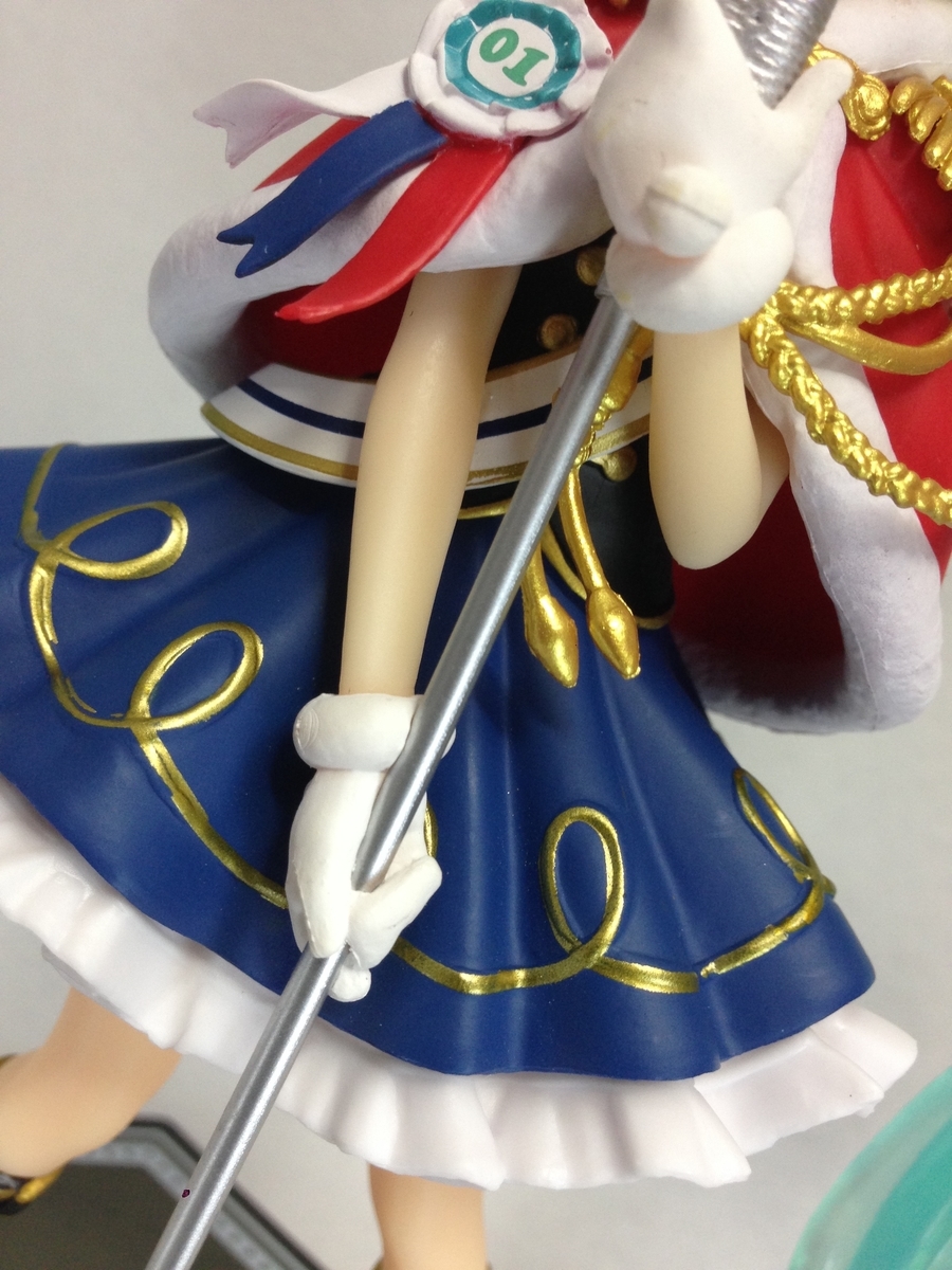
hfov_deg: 42.9
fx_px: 1210
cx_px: 476
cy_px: 635
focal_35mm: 33
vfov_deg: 55.4
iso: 100
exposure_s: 1/20
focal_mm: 4.12
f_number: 2.4
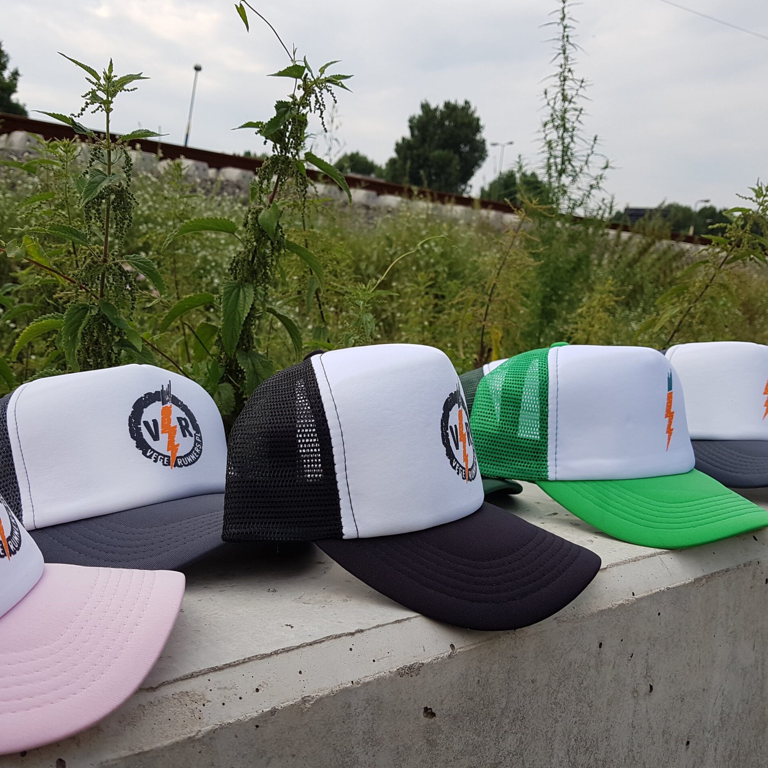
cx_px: 339
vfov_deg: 52.5
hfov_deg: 52.4
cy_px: 386
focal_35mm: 31
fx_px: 778
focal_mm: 4.2
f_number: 1.7
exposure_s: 1/1816
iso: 50
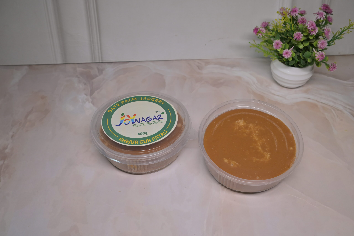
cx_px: 177
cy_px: 118
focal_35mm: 36
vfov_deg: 36.9
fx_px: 354
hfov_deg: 53.1
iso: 250
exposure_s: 1/200
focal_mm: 24
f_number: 5
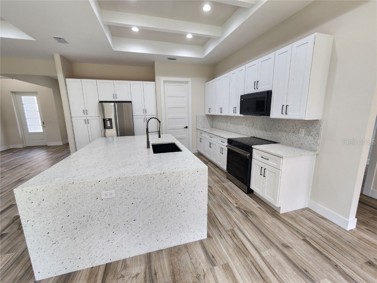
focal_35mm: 13
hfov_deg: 106.2
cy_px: 142
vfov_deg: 89.9
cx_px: 188
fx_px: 142
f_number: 2.2
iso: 80
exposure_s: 1/60
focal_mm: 2.2
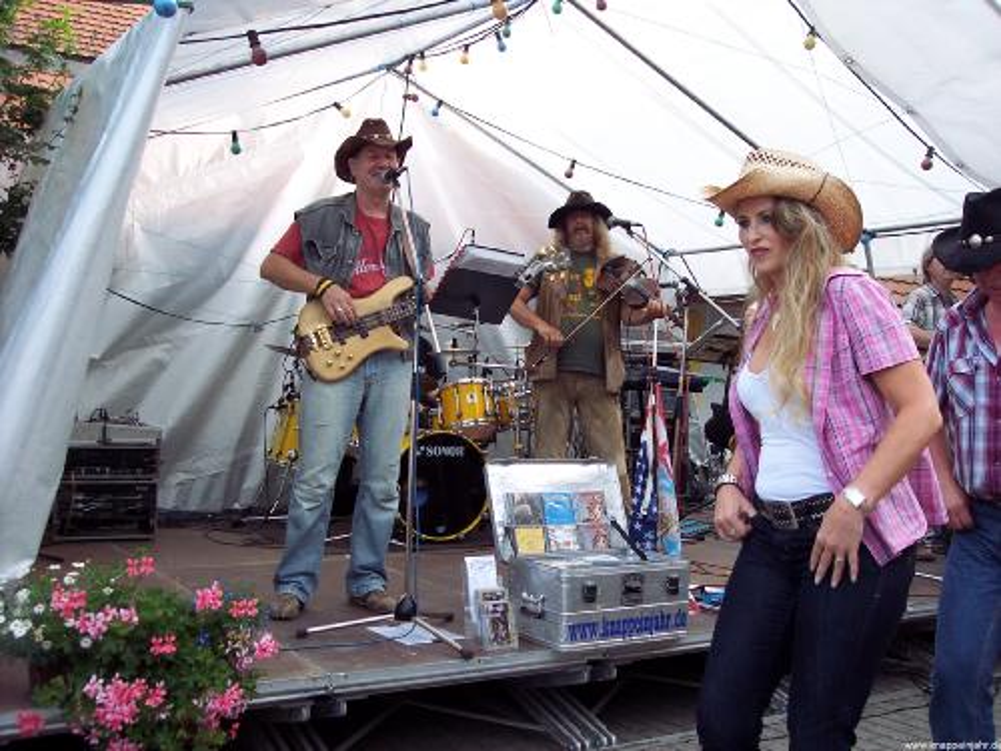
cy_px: 376
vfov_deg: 36.8
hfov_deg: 47.9
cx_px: 500
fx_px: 1128
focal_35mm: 39
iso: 100
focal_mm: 8
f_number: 3.4
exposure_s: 1/125
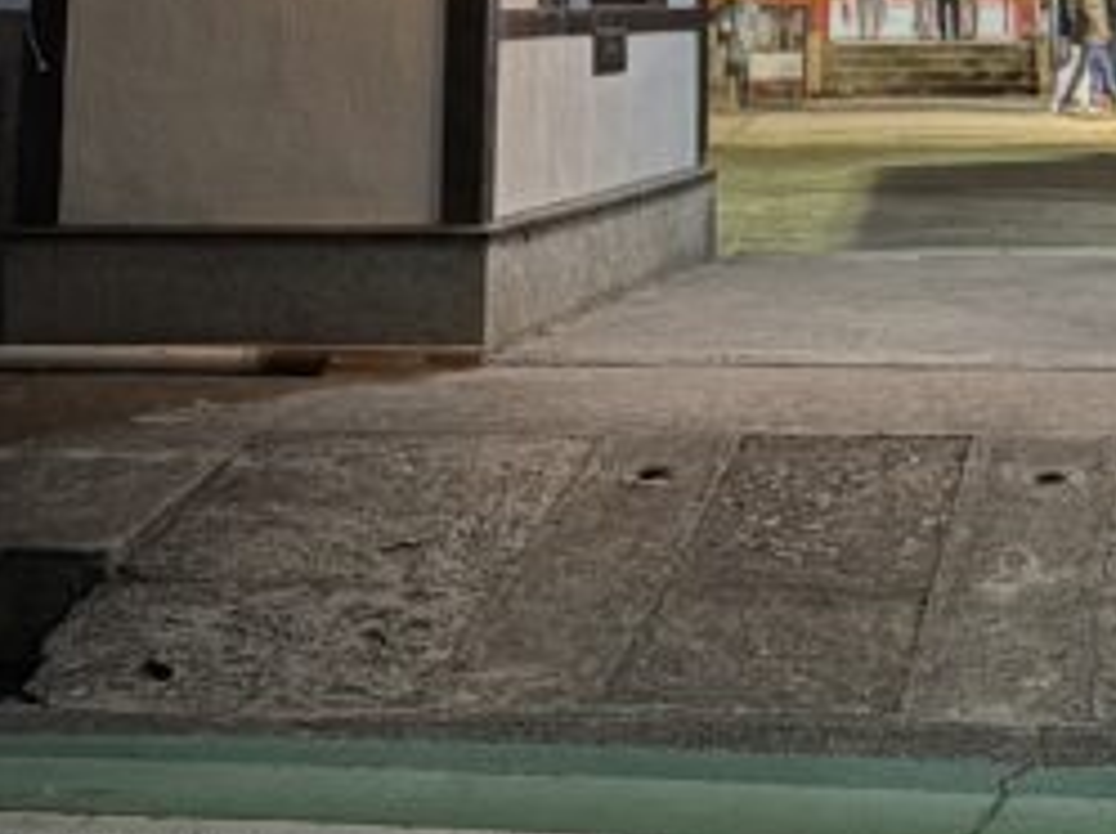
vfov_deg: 17.8
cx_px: 934
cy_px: -316
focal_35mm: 76
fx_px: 2447
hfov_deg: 25.1
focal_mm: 5.96
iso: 640
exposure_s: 1/15
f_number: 1.6
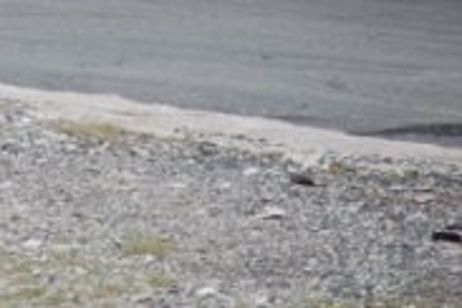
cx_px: -343
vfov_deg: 2.3
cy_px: -177
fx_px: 7802
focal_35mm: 608
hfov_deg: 3.4
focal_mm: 116
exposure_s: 1/1000
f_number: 6
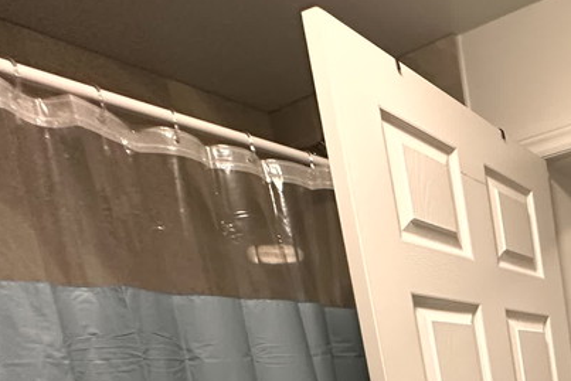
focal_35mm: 39
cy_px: 487
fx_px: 619
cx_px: 693
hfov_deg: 37.1
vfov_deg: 28.5
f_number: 2.2
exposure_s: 1/60
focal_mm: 2.22
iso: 250
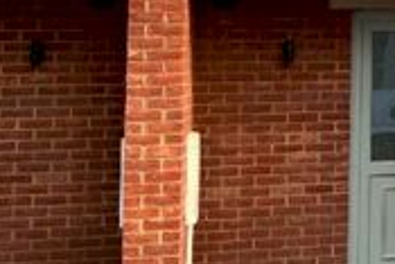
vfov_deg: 12.5
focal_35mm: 108
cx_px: 603
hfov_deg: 17.0
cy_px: -39
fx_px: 1186
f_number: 1.5
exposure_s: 1/924
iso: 50
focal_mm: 5.7
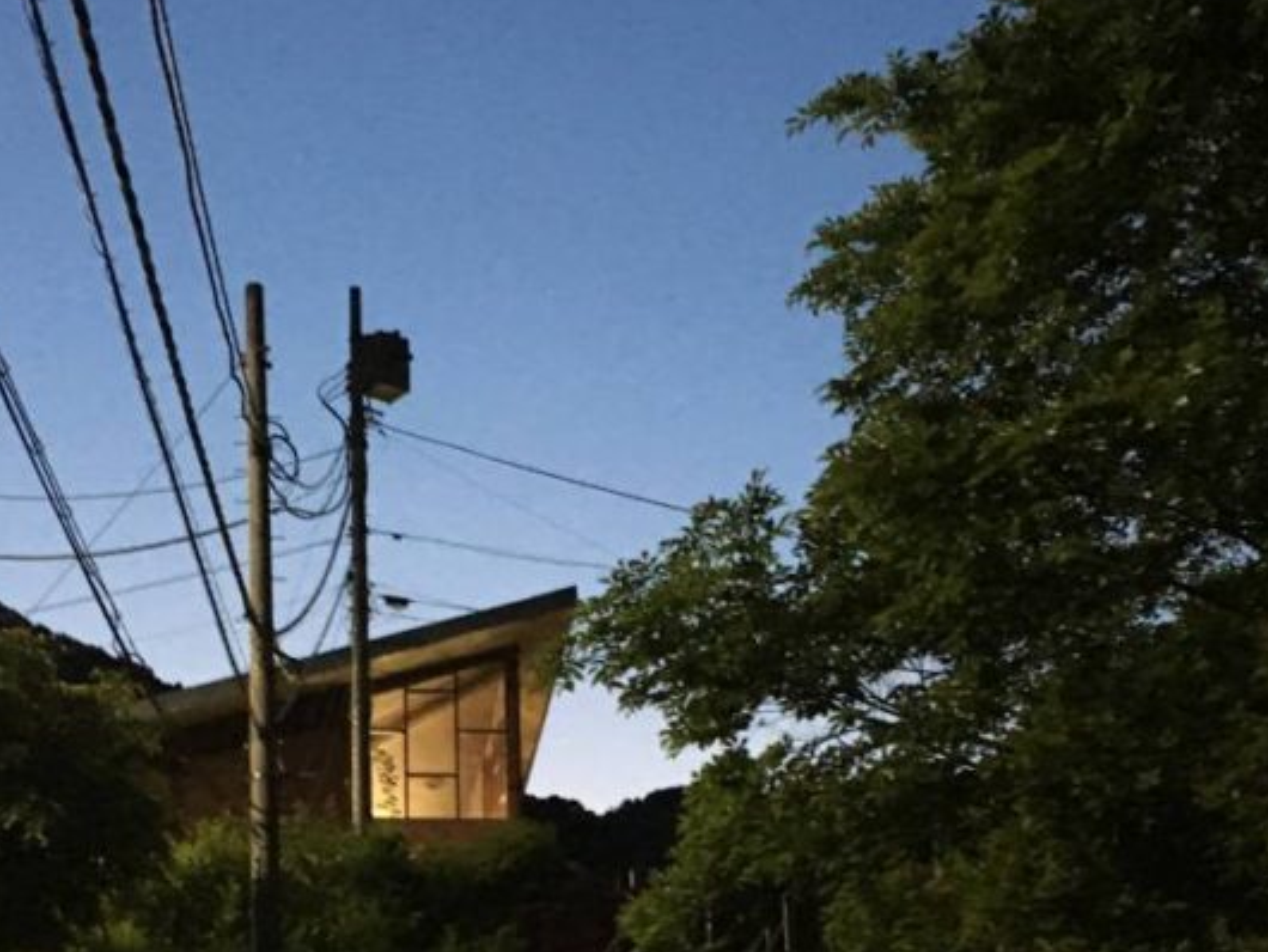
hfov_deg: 34.2
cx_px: 478
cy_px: 880
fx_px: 2052
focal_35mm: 56
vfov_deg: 25.2
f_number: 2.2
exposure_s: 1/15
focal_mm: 4.15
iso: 500
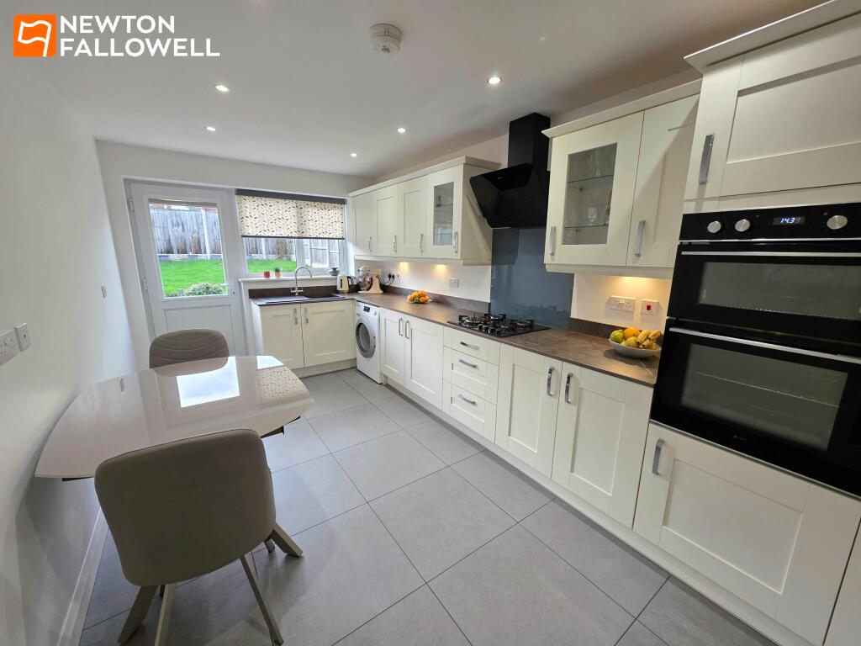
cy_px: 323
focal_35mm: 13
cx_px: 430
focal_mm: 2.2
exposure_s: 1/101
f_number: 1.9
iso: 125
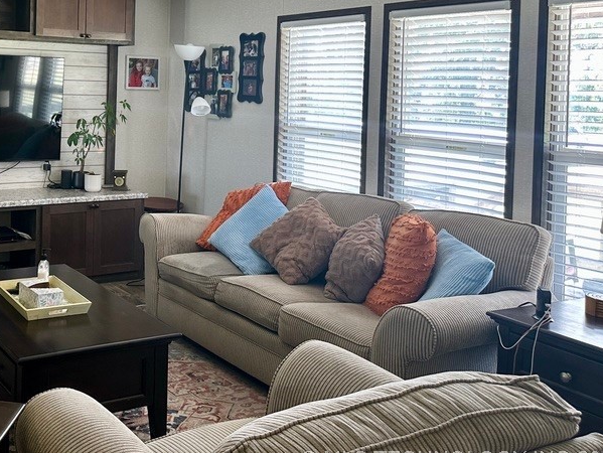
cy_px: 96
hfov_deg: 43.5
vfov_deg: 34.2
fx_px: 715
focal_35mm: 41
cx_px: 115
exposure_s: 1/120
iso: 160
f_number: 1.78
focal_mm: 6.86
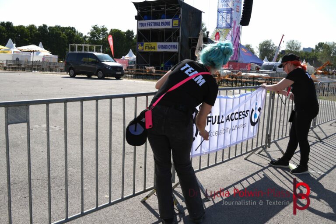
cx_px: 168
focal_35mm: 38
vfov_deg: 35.5
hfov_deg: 51.3
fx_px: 350
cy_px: 112
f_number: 8
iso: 100
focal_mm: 25
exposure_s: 1/320
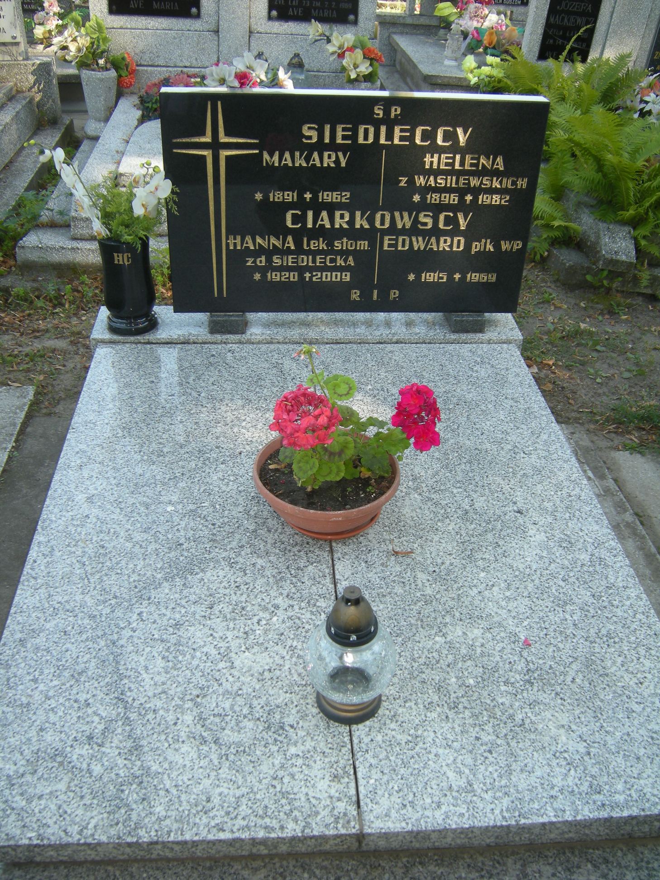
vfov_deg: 58.4
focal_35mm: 31
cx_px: 330
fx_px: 788
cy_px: 440
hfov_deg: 45.4
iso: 64
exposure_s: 1/82
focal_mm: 5.3
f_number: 2.9
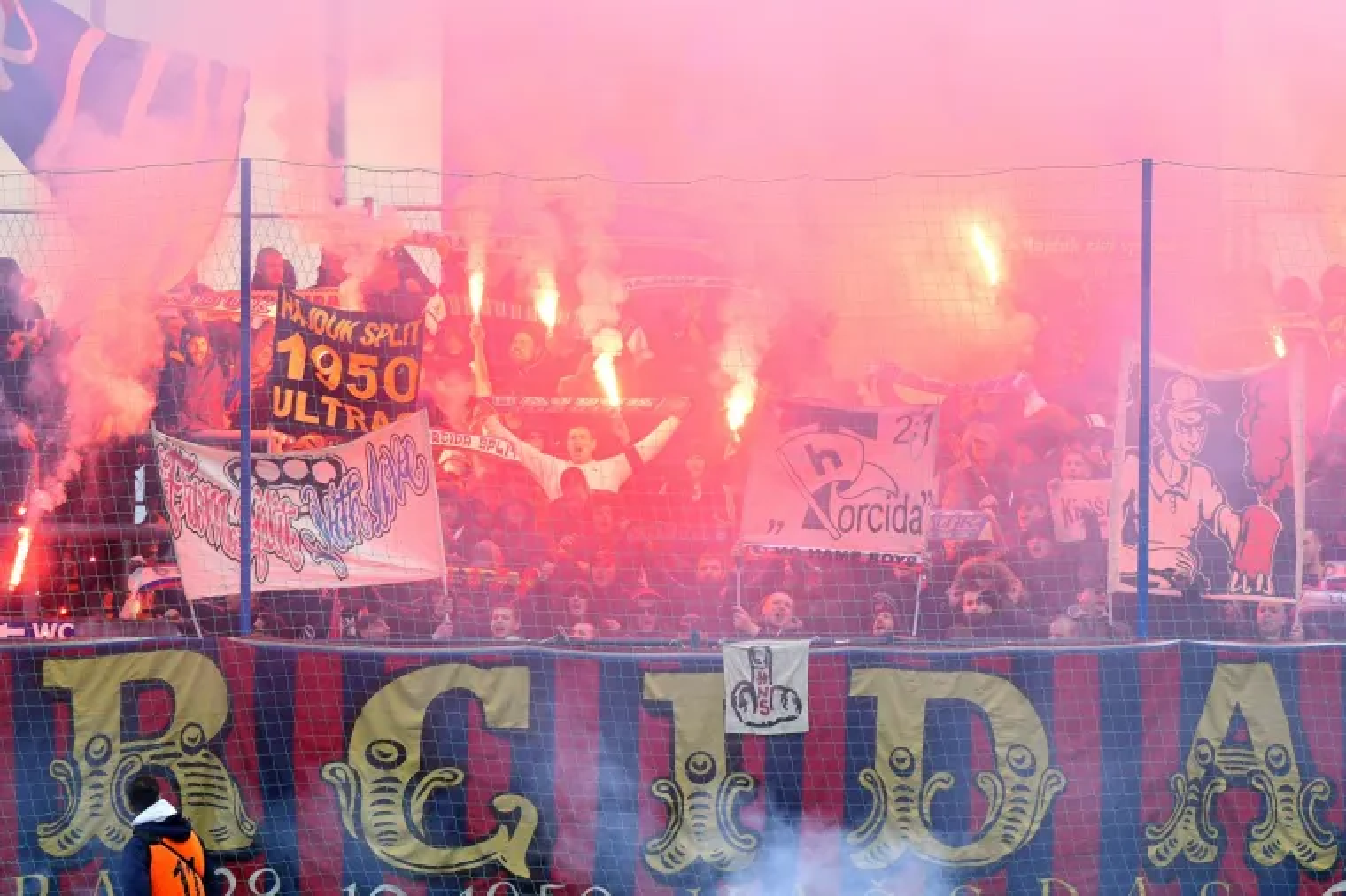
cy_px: 448
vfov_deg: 4.6
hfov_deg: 6.9
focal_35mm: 300
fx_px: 11211
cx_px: 673
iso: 1250
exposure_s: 1/1250
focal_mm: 300
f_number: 3.5
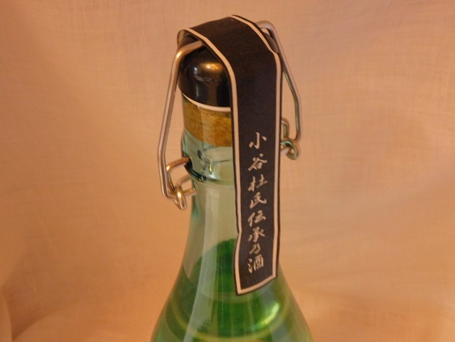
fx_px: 671
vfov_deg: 28.6
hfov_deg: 37.5
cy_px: 171
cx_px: 231
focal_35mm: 51
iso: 720
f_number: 4
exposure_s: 1/8
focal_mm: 9
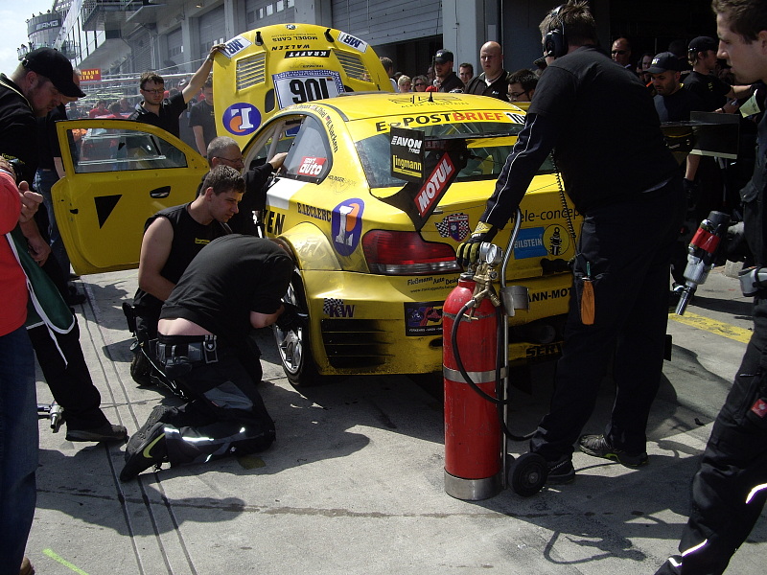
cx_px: 384
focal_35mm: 38
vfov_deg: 37.7
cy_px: 288
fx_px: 842
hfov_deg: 49.0
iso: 100
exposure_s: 1/500
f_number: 5.6
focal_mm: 7.9
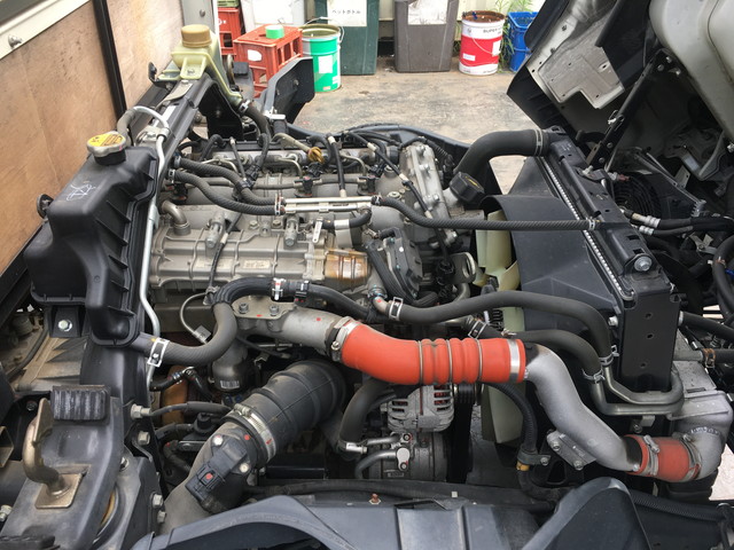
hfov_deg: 61.7
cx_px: 367
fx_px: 615
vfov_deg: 48.2
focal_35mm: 29
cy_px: 275
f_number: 2.2
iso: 25
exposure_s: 1/166
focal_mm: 4.15
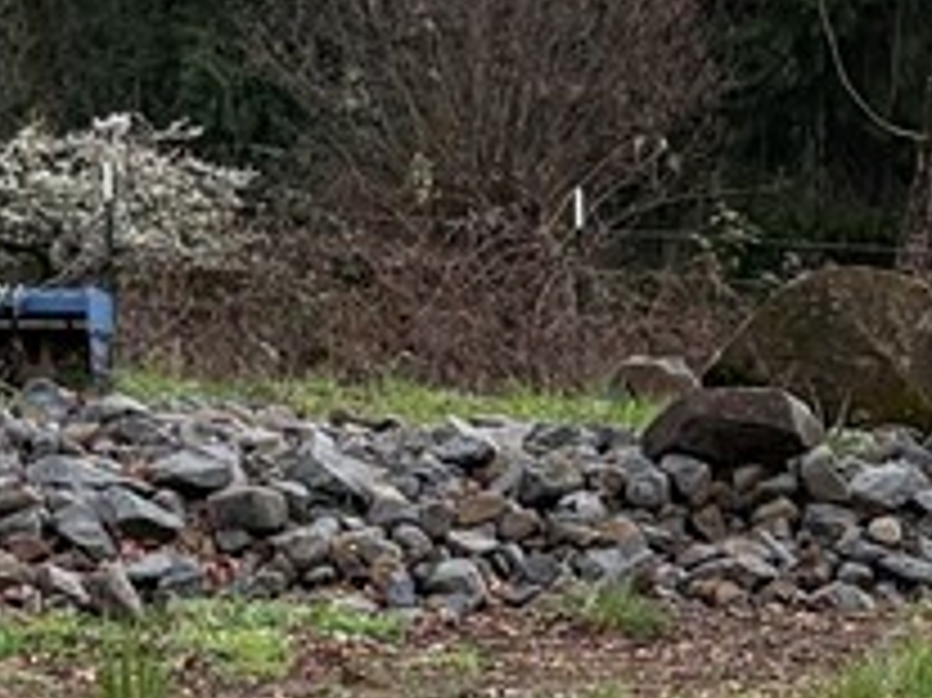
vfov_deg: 7.3
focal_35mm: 201
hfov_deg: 9.8
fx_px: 5409
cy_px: 847
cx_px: 964
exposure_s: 1/1337
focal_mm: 5.96
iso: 64
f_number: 1.6
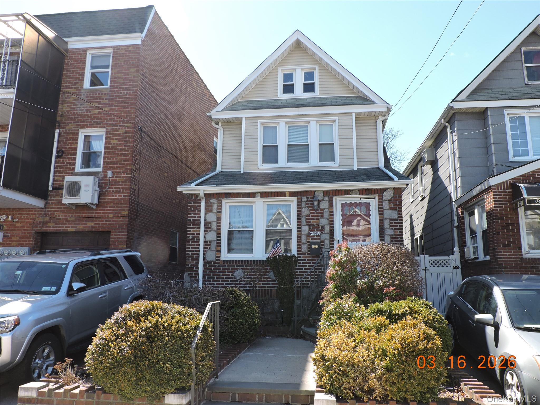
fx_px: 437
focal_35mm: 28
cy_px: 202
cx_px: 270
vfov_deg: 49.7
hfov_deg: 63.4
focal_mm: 5
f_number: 3.1
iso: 100
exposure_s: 1/400
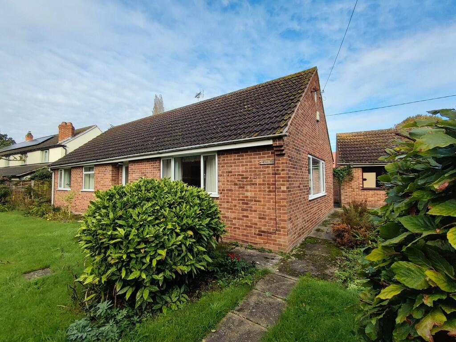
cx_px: 228
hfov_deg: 98.1
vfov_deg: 81.8
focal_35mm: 15
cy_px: 171
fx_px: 198
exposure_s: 1/920
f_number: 2.2
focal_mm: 1.65
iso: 50
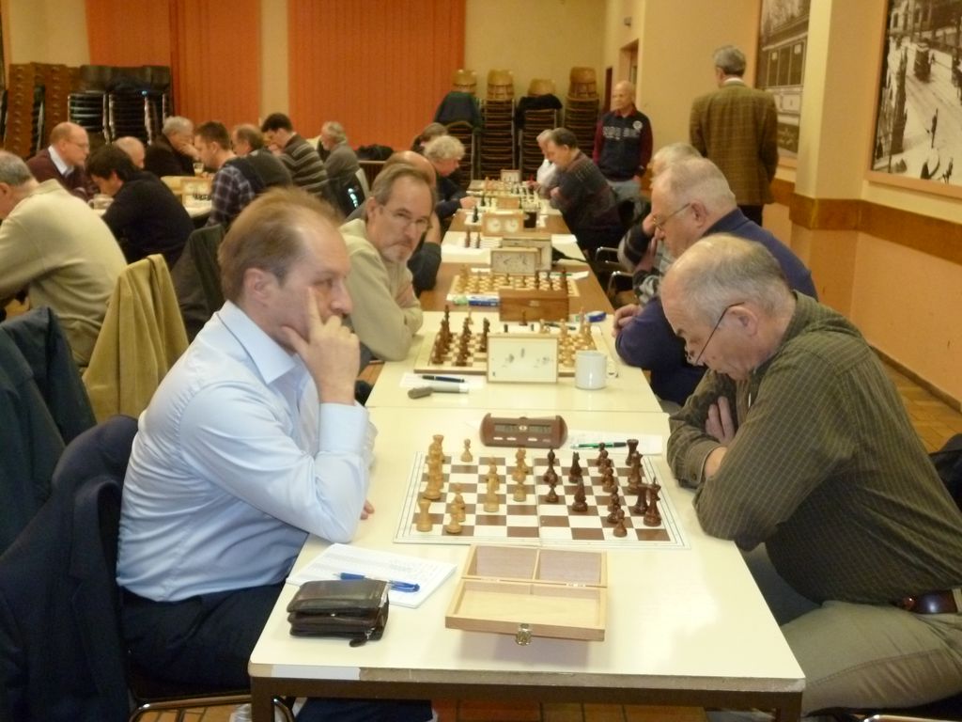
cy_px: 361
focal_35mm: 41
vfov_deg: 35.1
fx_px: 1139
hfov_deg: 45.8
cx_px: 481
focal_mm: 7.3
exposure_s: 1/20
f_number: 3.7
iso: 400
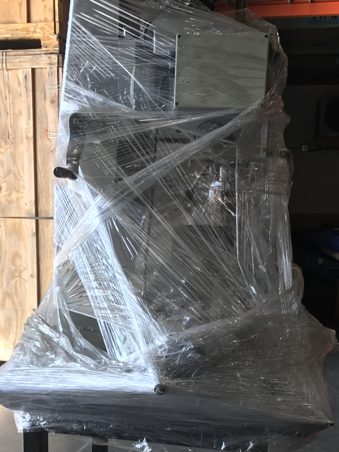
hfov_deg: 33.6
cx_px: 170
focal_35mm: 43
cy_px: 312
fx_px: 561
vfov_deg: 43.1
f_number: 1.8
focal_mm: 3.99
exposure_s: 1/120
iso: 32
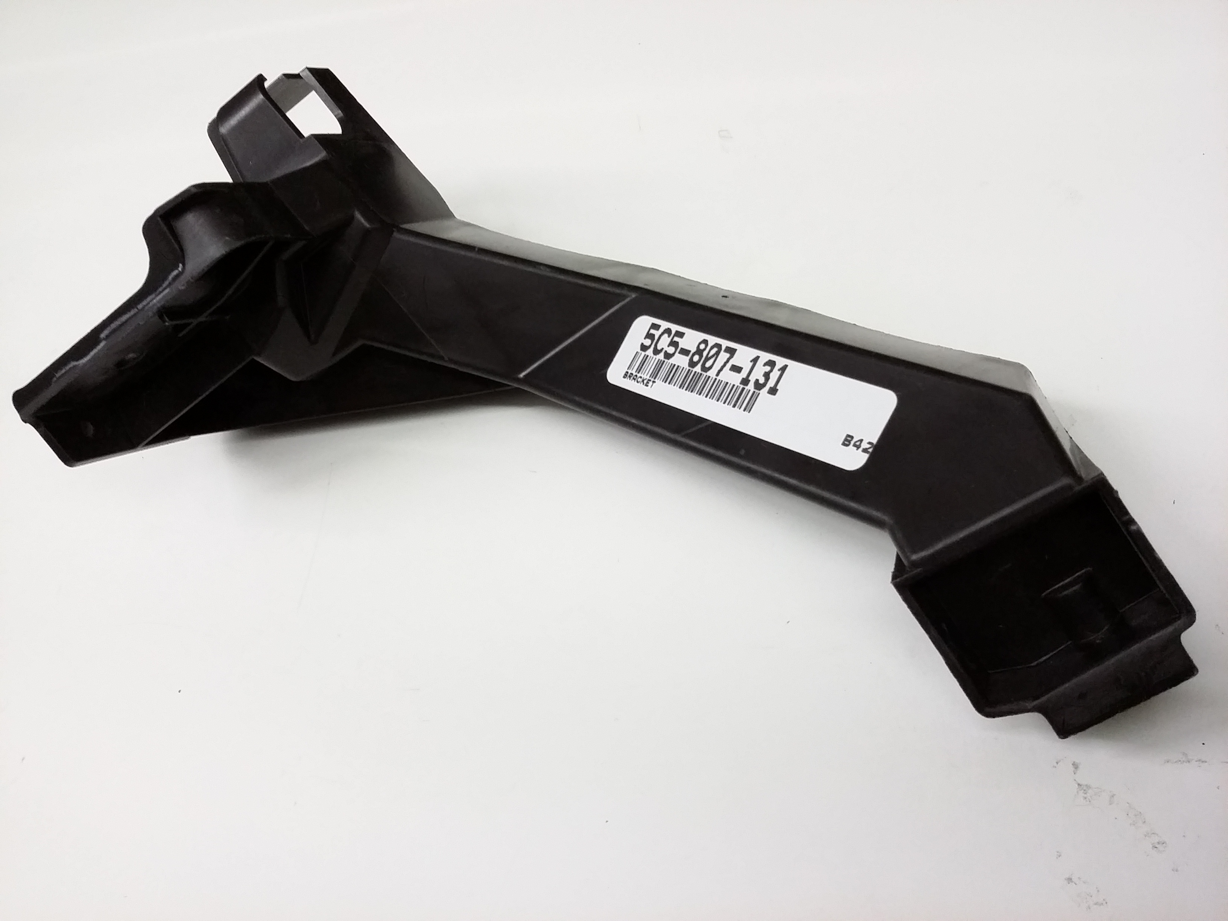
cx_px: 614
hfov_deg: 56.8
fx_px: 1135
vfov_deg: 44.2
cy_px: 460
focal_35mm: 32
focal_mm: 3.4
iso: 200
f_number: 2.4
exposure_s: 1/15
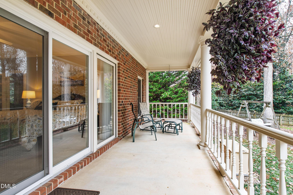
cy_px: 98
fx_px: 122
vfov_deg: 77.3
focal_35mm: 15
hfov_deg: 100.4
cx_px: 146
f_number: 8
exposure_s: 1/8
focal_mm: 10
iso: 100
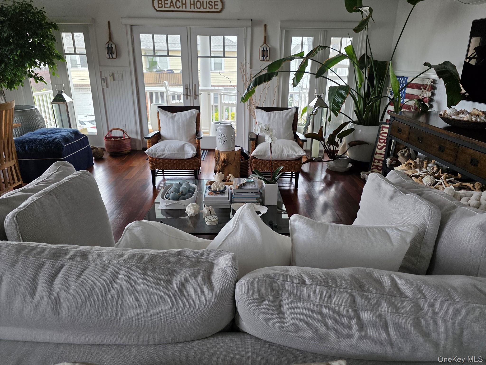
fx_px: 323
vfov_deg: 58.9
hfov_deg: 73.9
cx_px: 243
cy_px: 182
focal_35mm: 23
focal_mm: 6.3
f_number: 1.7
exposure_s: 1/180
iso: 200
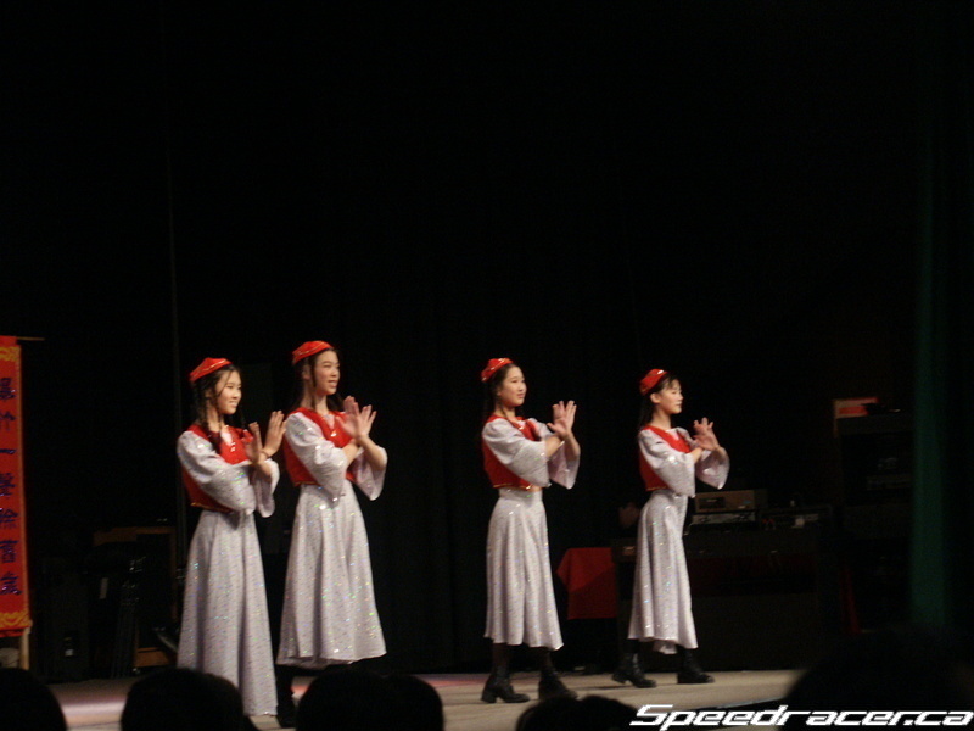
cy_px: 366
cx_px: 487
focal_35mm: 120
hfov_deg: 16.4
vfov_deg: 12.3
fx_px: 3376
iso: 200
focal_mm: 29.79
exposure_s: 1/45
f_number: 3.5
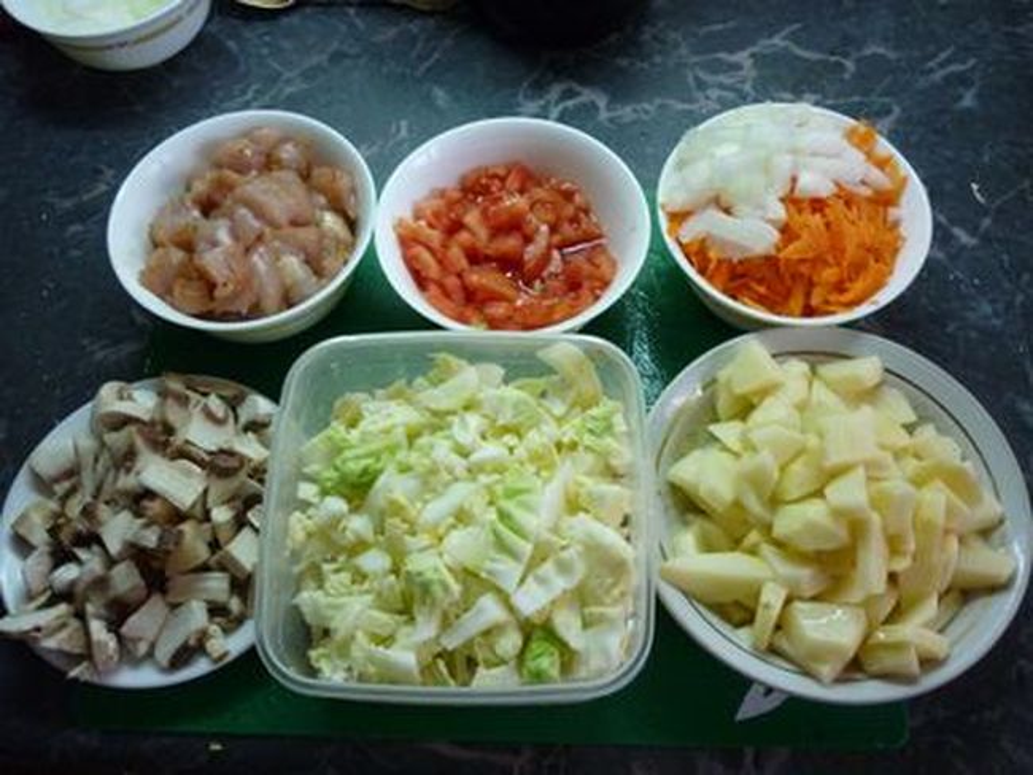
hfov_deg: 55.3
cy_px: 388
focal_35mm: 33
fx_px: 985
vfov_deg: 43.0
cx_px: 516
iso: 250
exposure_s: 1/30
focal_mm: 5.5
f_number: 2.8
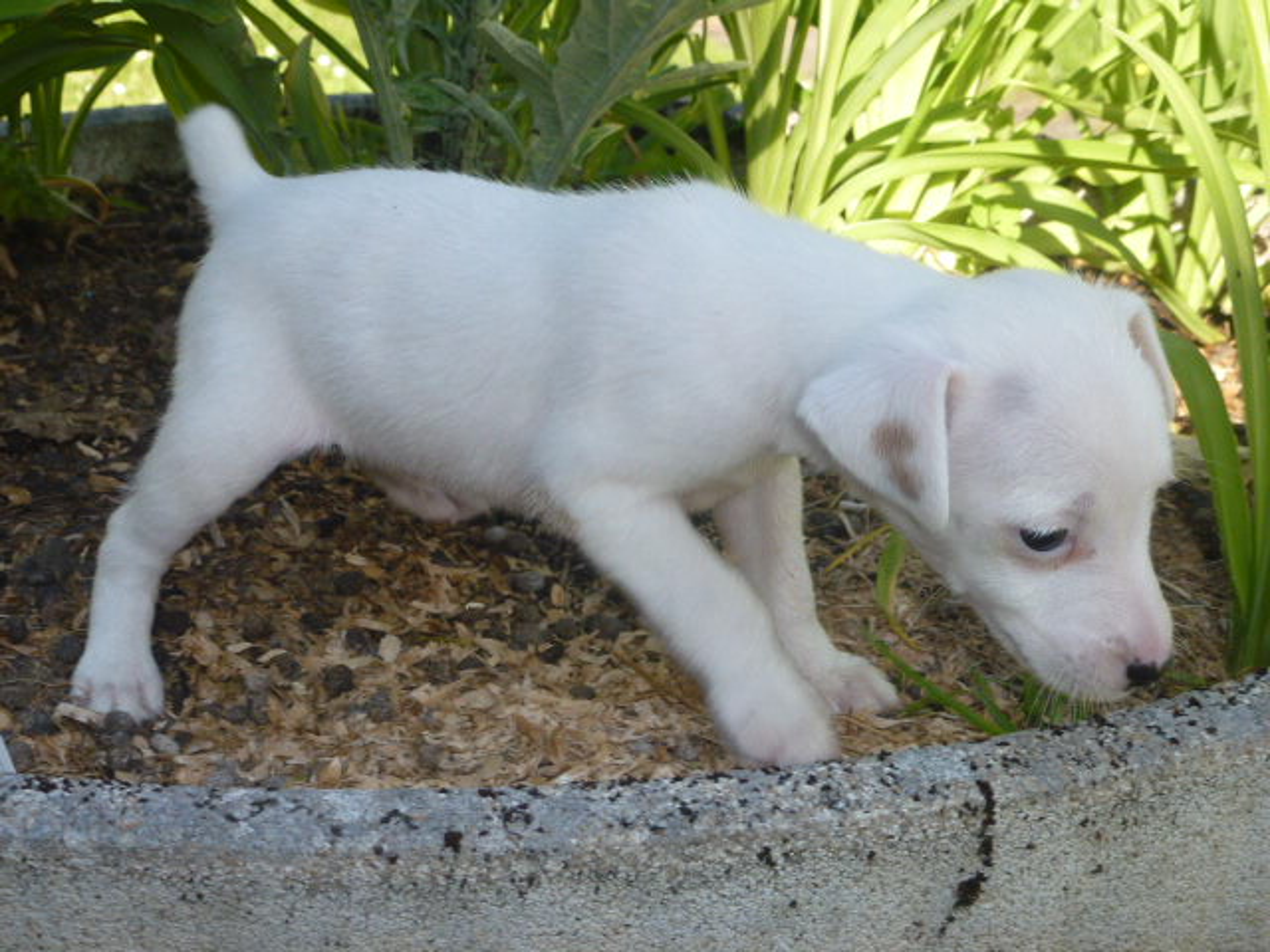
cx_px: 635
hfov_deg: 29.8
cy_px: 476
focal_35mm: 65
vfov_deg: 22.6
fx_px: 2385
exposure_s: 1/320
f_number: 4.6
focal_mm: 11.7
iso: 160
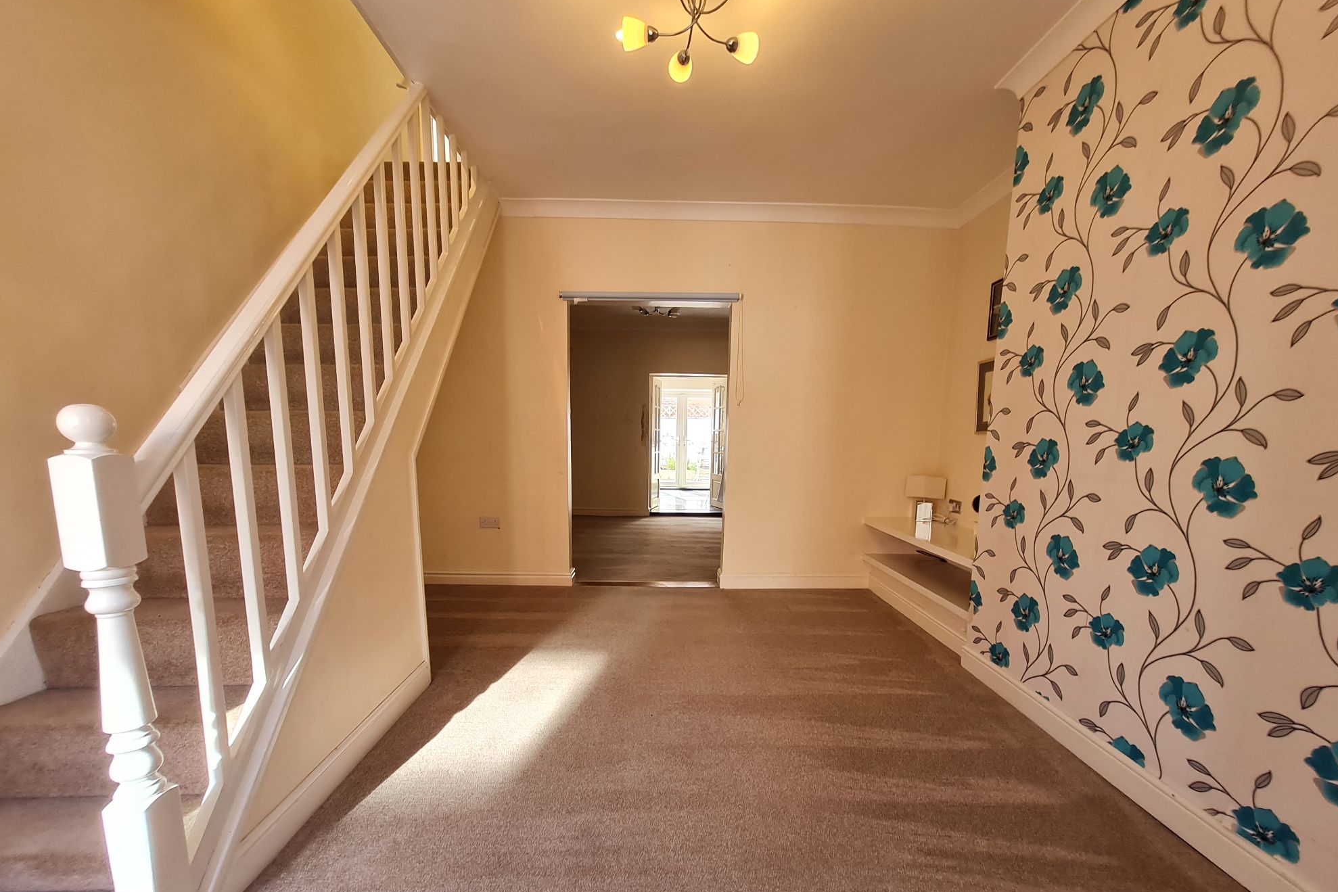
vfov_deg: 80.9
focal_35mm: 14
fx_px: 520
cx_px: 649
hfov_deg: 104.2
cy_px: 500
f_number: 2.2
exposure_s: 1/50
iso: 64
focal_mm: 1.74
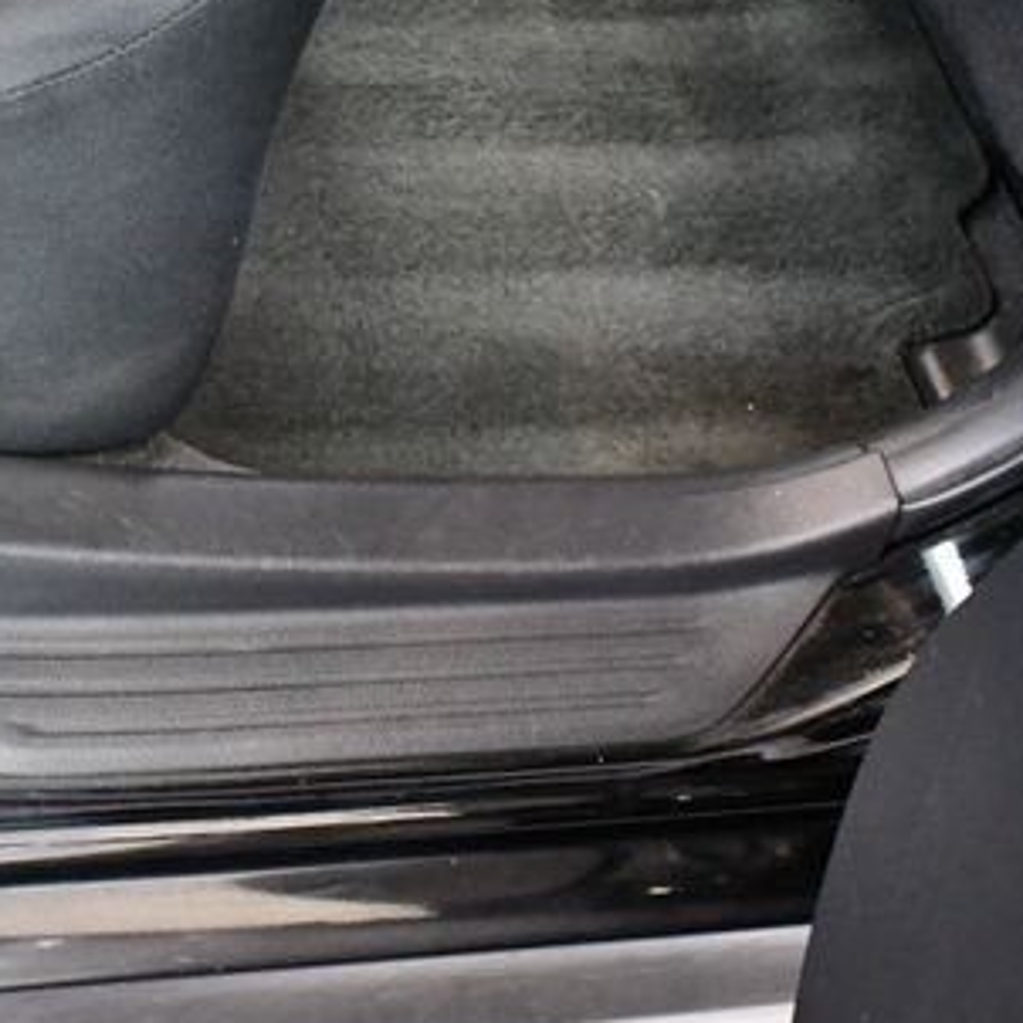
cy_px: 593
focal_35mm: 65
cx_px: 180
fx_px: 2173
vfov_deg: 26.5
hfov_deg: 25.9
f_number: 3.5
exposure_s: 1/60
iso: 7200
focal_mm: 18
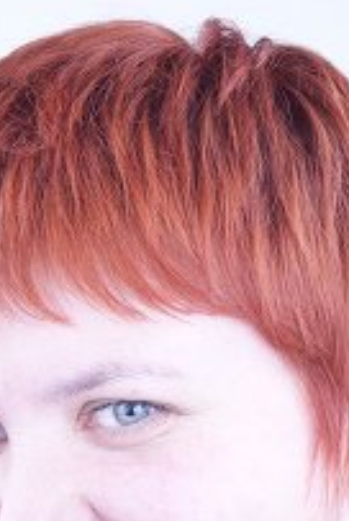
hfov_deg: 8.8
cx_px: 112
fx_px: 2274
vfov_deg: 12.9
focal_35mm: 157
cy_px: 491
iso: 100
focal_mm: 55
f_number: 13
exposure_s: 1/25
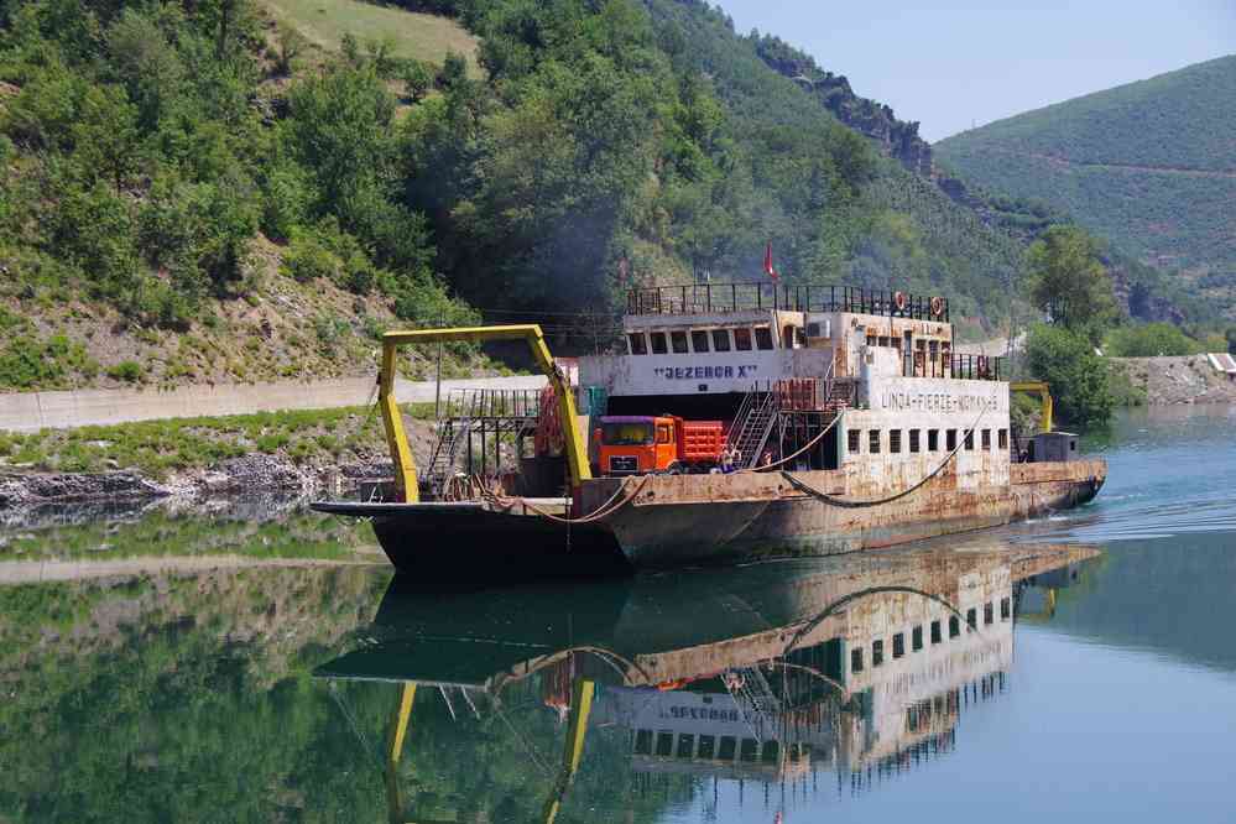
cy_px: 412
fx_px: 2575
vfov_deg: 18.2
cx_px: 618
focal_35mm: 75
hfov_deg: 27.0
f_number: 10
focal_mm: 50
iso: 200
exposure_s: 1/80
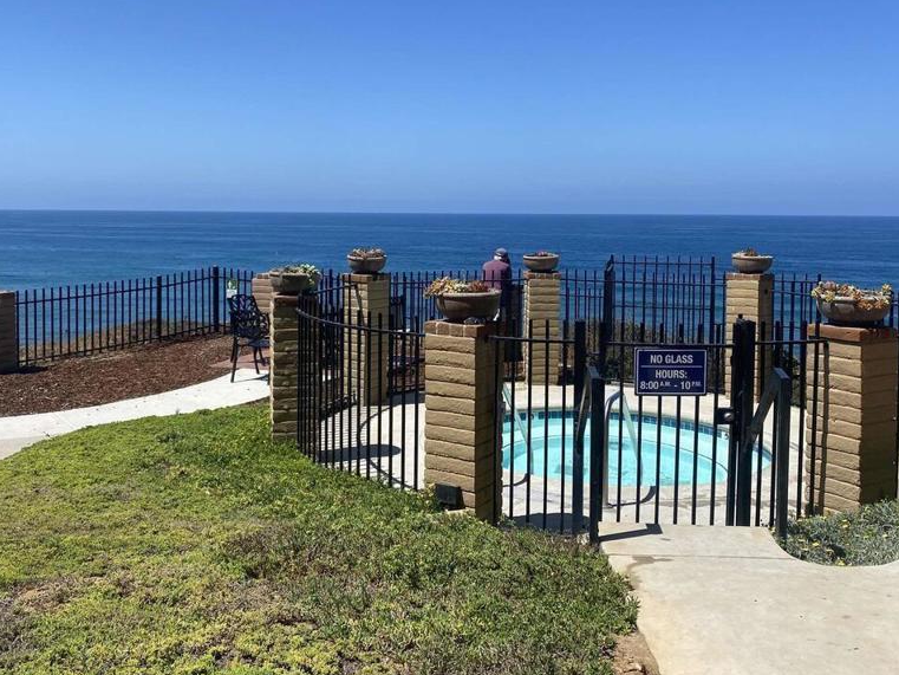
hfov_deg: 52.6
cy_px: 261
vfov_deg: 40.5
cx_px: 429
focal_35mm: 35
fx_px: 909
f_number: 1.8
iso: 32
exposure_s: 1/3984
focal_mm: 4.25
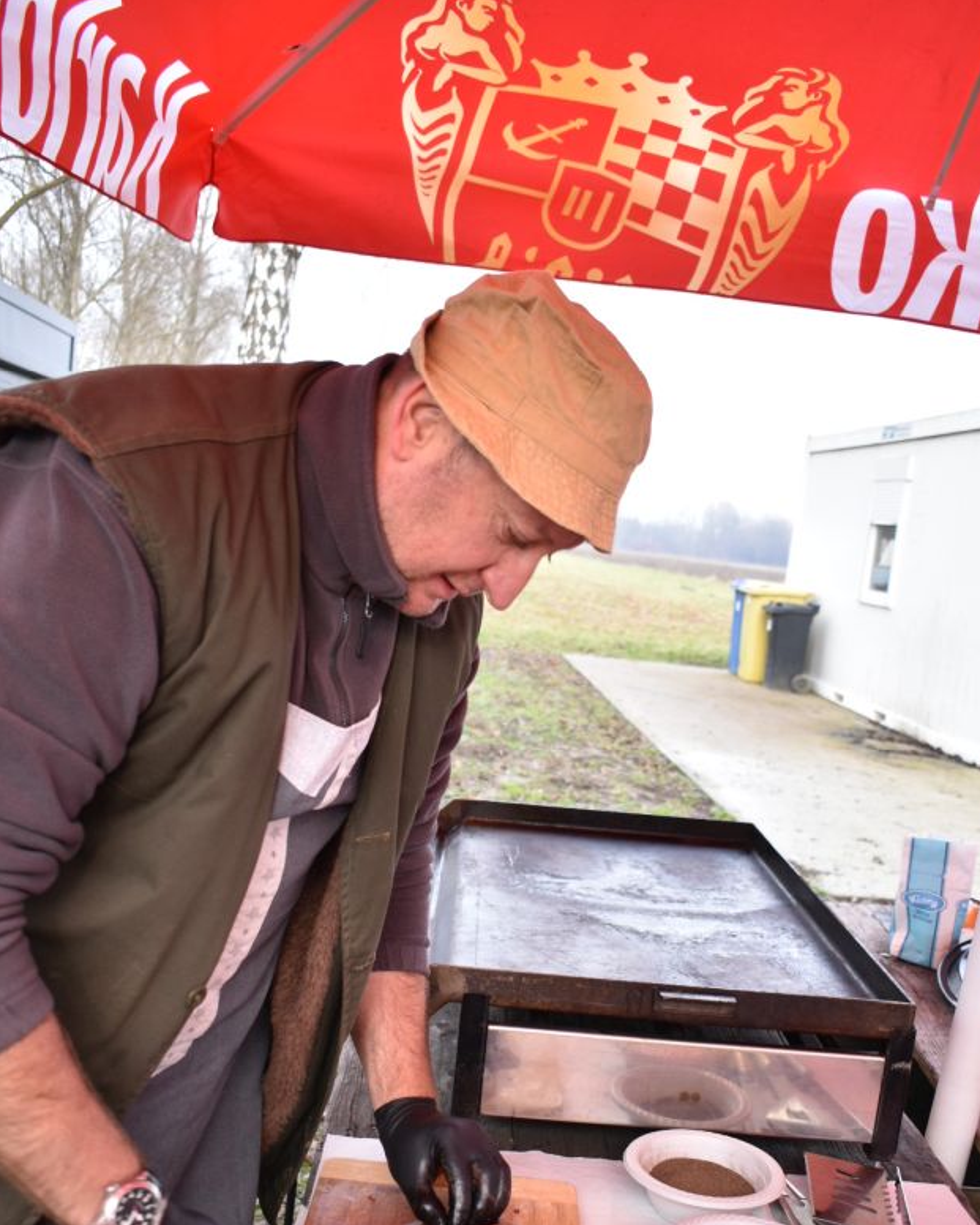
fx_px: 1326
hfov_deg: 40.6
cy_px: 750
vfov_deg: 49.2
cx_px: 500
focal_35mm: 37
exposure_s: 1/100
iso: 200
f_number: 3.8
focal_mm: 21
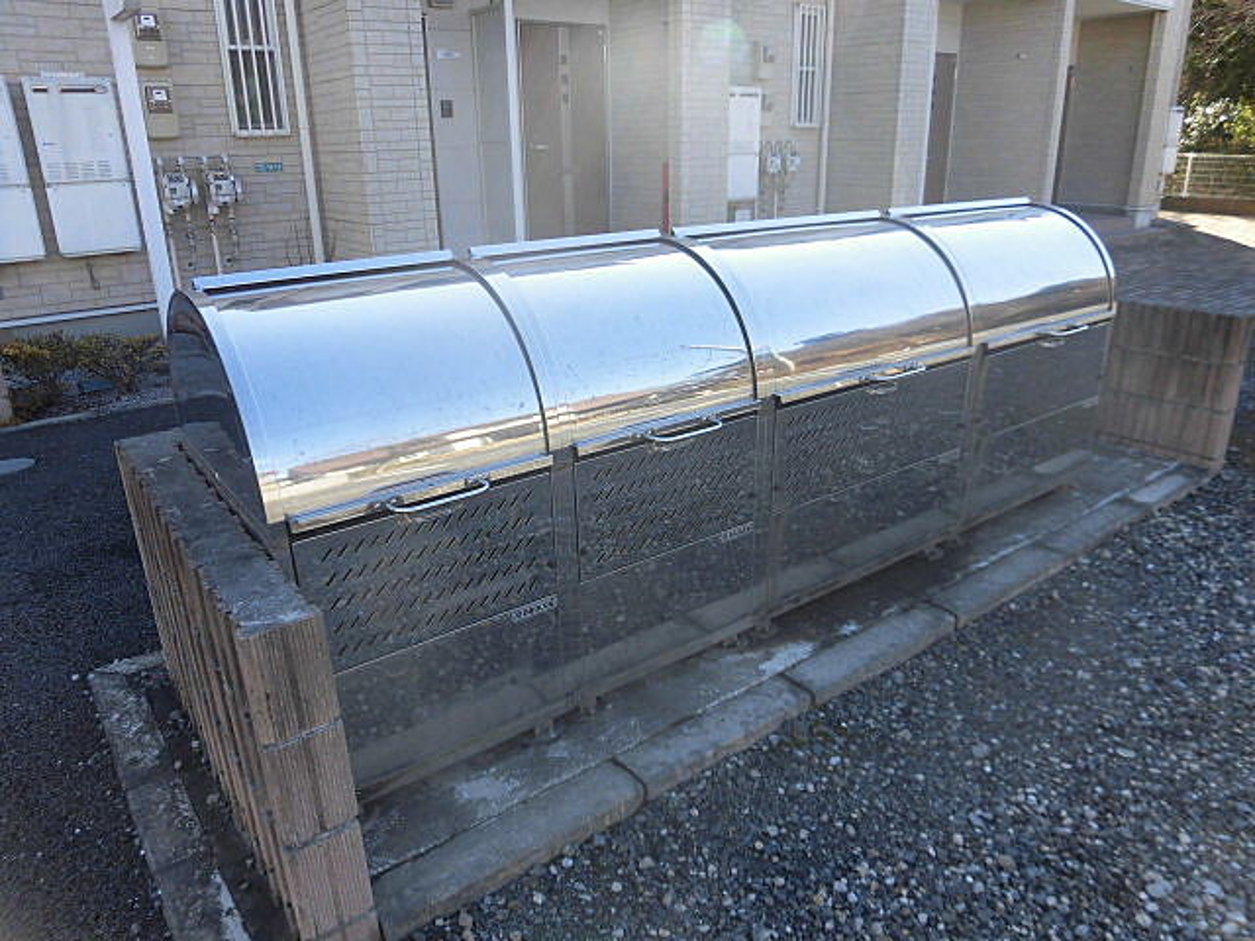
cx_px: 628
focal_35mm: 24
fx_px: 870
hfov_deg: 71.6
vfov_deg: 56.8
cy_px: 470
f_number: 3.1
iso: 100
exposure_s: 1/320
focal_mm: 4.3
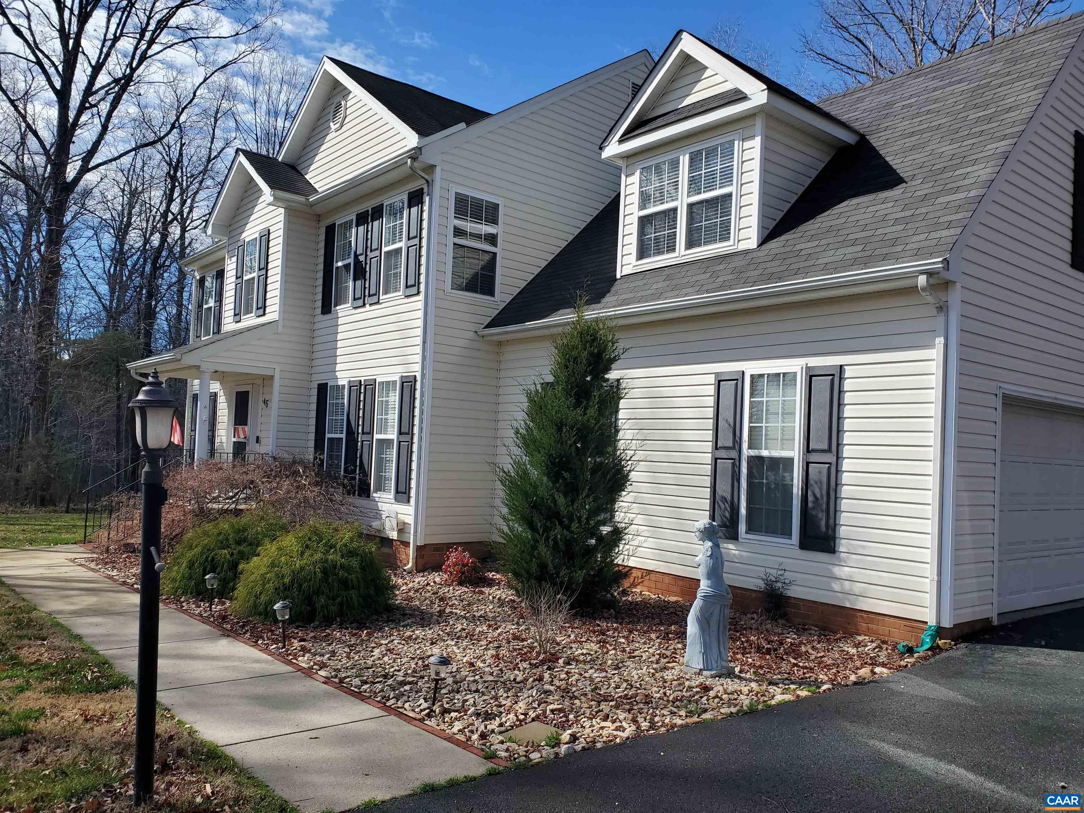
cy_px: 406
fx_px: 814
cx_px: 542
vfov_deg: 53.1
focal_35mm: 26
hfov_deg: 67.3
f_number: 2.4
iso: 50
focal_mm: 4.3
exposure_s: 1/1648
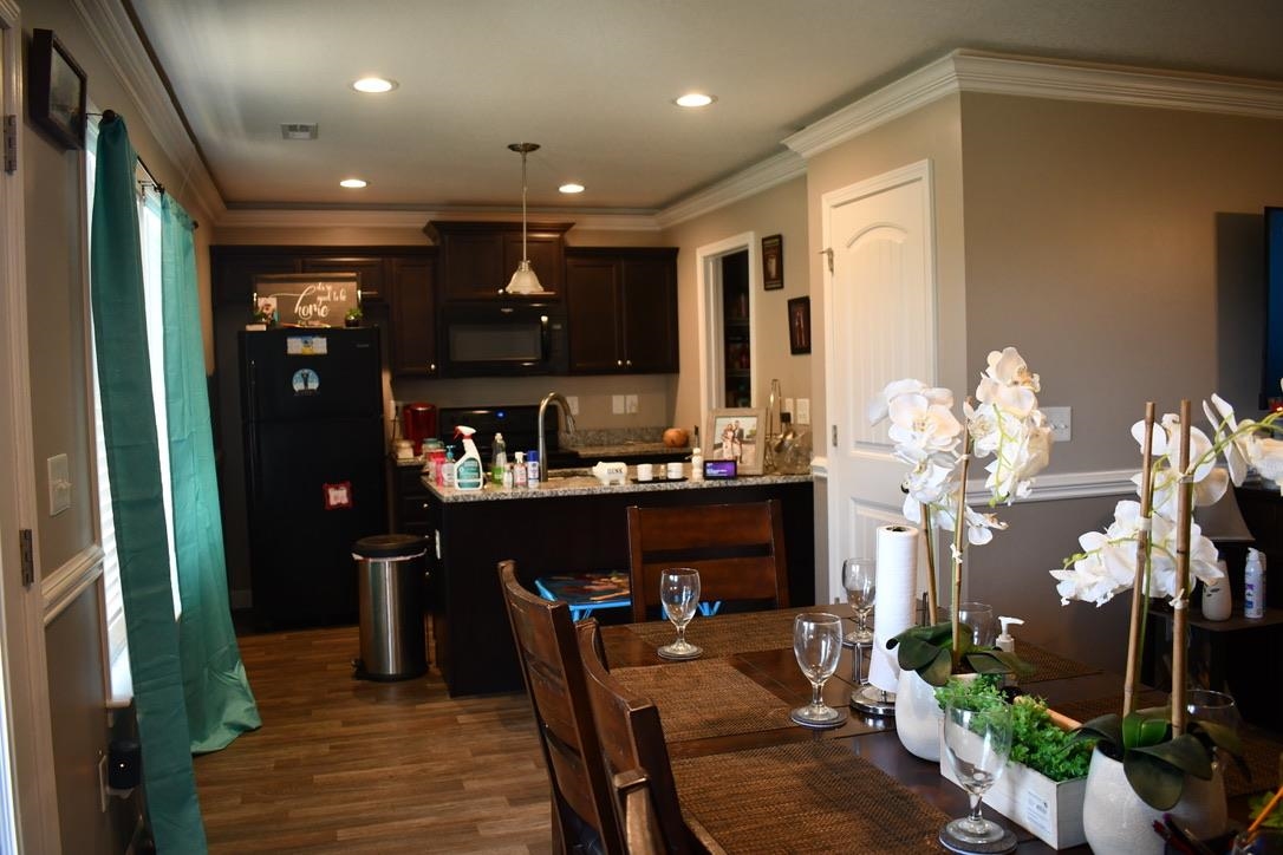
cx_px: 642
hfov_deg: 61.9
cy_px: 428
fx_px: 1069
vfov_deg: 43.6
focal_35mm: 30
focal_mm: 20
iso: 1000
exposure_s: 1/125
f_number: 3.5
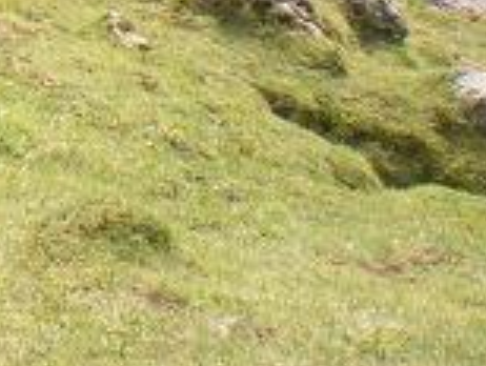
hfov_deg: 14.7
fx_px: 1828
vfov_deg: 10.9
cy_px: -211
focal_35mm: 130
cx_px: -69
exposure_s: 1/160
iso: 64
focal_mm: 6.3
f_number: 4.6
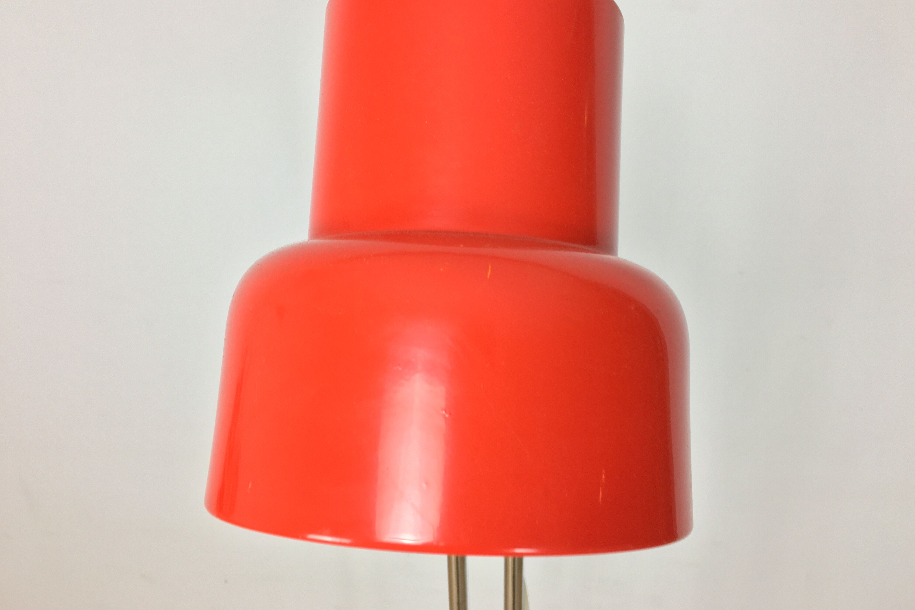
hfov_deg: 60.3
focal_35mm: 31
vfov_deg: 42.3
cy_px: 273
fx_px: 788
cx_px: 465
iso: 40
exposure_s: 1/33
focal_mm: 4.15
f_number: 2.2
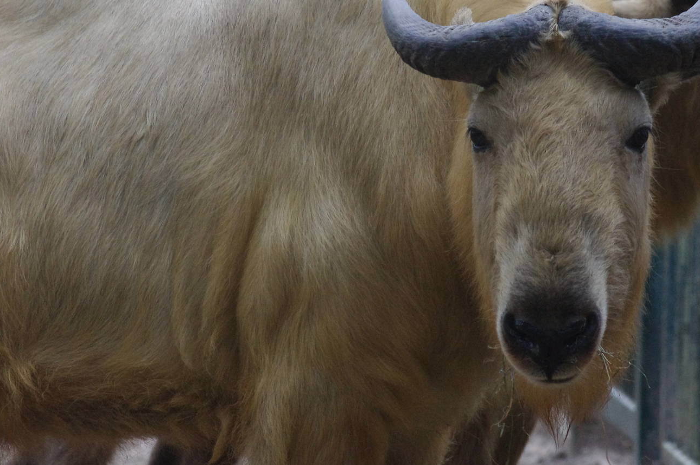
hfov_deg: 7.4
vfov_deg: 4.9
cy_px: 197
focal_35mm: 279
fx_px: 5419
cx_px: 376
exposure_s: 1/250
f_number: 7.1
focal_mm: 150
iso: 3200
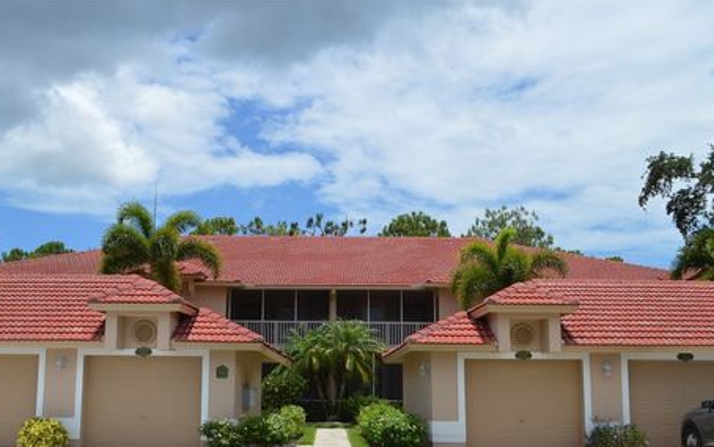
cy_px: 257
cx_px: 327
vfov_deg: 34.4
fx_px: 720
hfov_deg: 52.7
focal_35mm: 37
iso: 100
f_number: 9
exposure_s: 1/320
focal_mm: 22
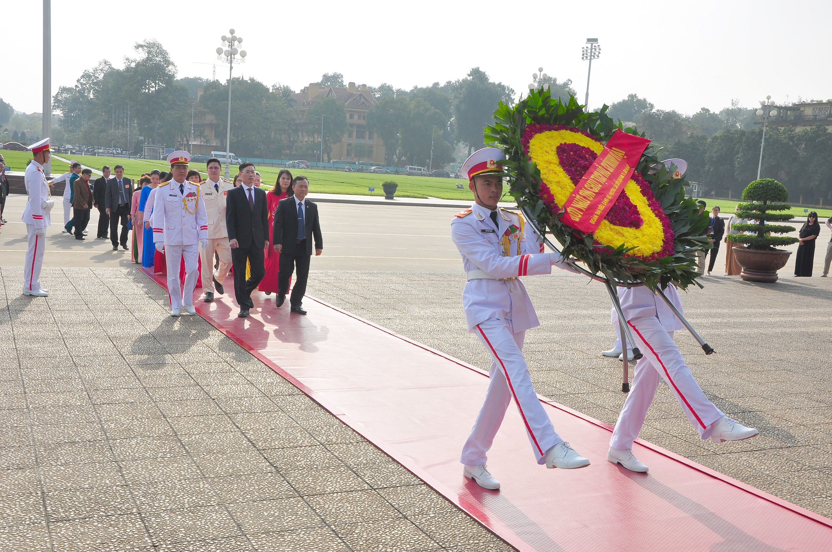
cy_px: 276
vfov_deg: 34.1
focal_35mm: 39
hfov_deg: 49.6
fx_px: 900
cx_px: 416
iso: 200
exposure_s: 1/400
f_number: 10
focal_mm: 26
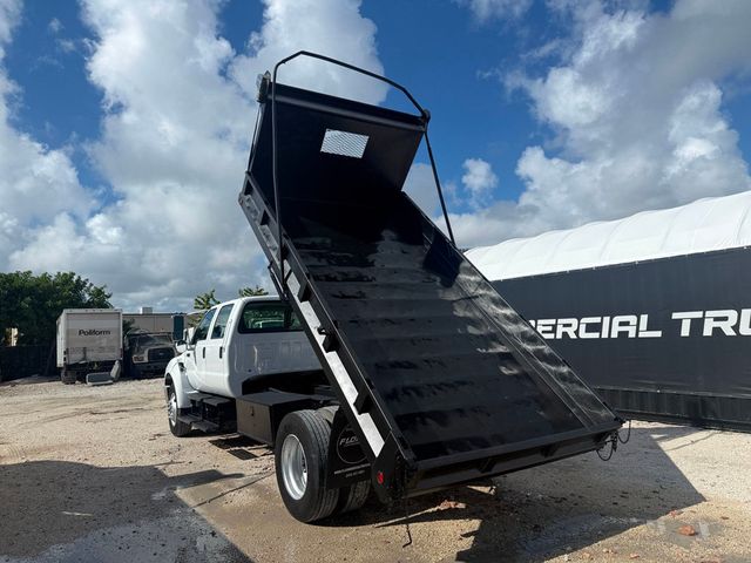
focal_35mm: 24
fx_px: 521
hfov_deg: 71.6
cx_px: 376
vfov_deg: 56.8
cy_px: 282
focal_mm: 6.76
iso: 80
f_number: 1.78
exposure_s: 1/8130
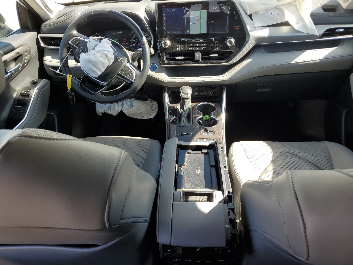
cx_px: 176
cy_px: 132
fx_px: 265
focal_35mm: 26
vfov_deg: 53.1
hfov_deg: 67.3
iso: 50
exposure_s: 1/312
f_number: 1.5
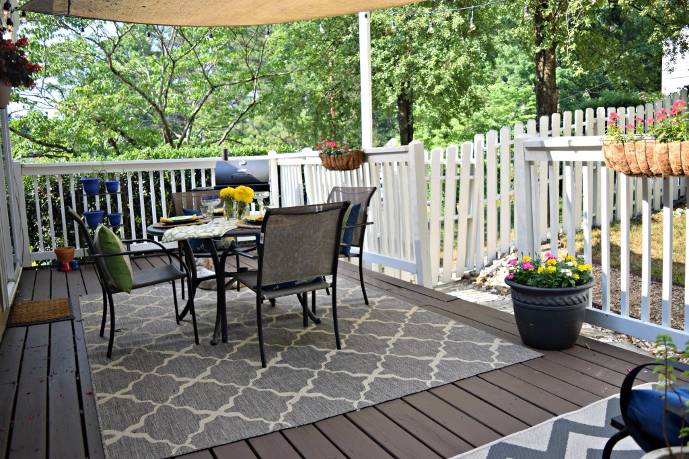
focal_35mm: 30
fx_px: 574
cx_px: 344
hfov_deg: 61.9
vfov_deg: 43.6
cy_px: 230
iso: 400
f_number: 3.5
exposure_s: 1/1000
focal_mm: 20
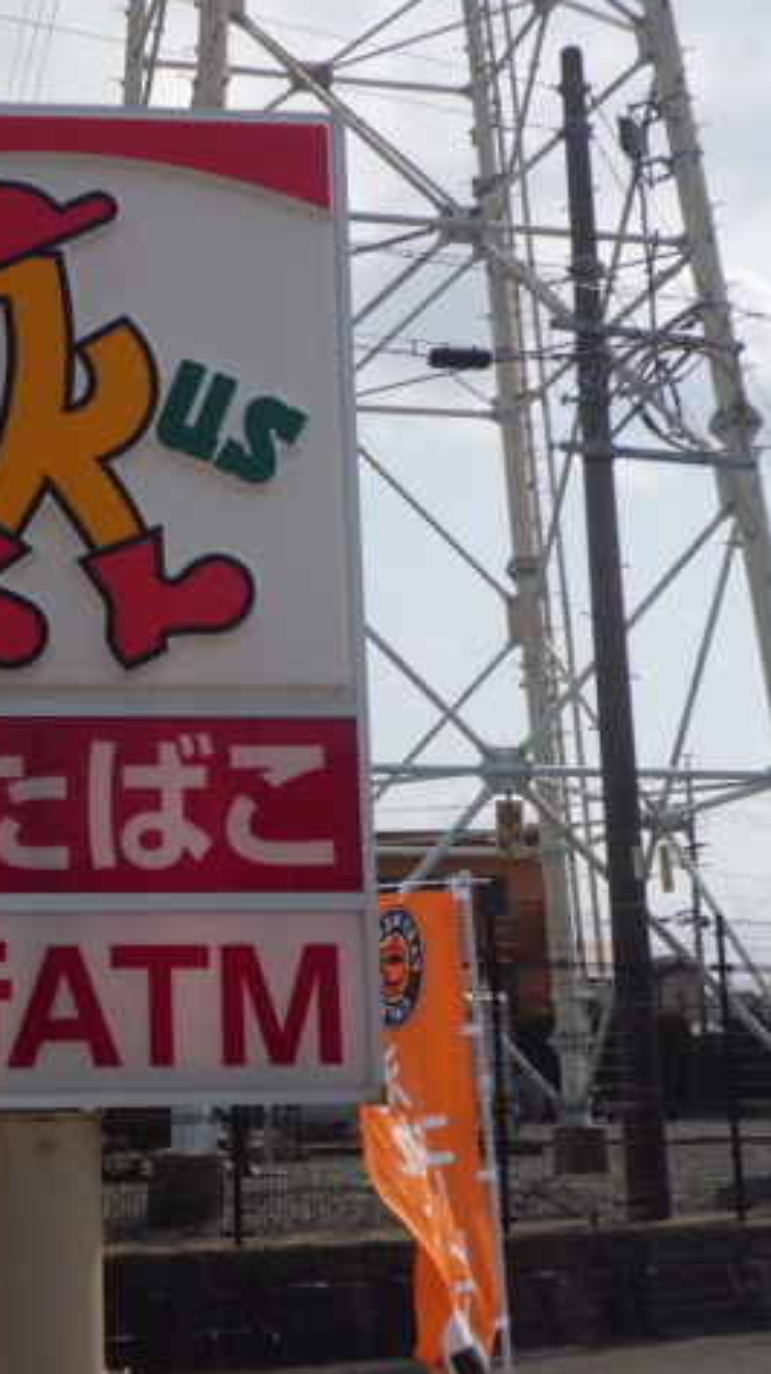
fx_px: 1930
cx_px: 101
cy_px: 684
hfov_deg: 22.1
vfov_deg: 39.2
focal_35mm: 53
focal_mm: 6.4
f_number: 8.8
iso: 64
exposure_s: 1/250
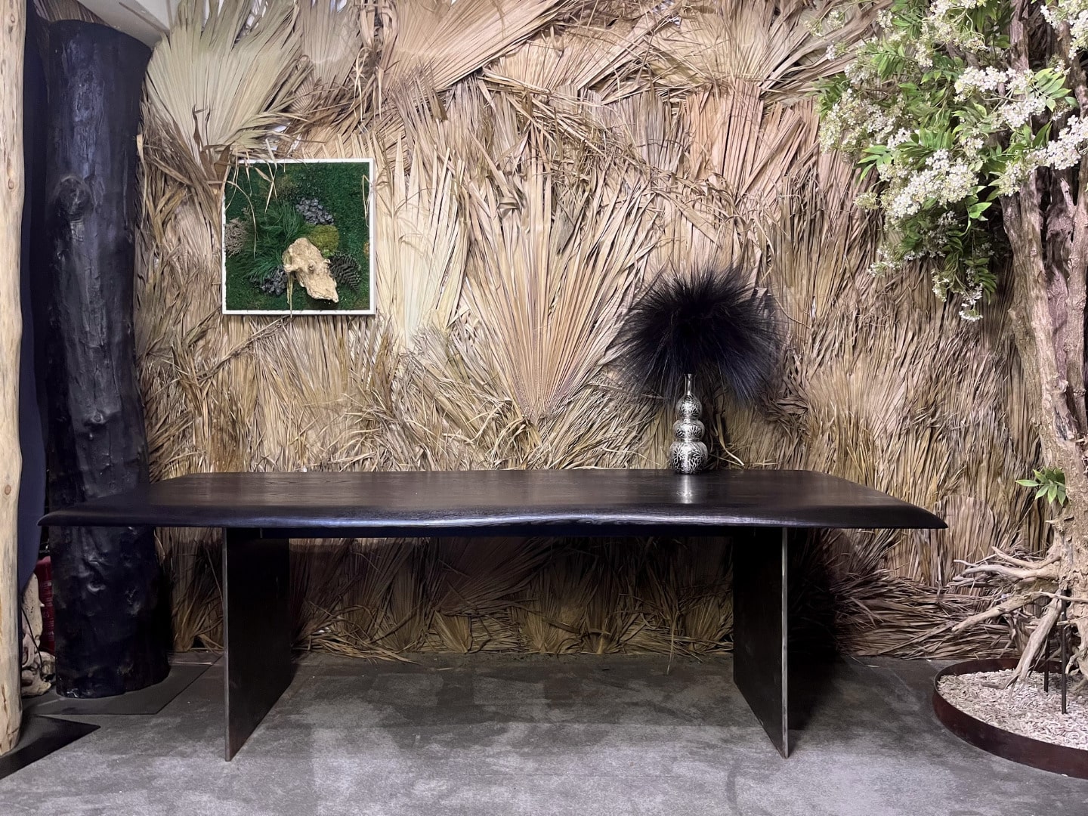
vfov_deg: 53.1
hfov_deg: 67.3
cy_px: 408
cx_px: 544
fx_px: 817
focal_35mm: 26
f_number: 1.6
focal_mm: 5.1
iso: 250
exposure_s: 1/50
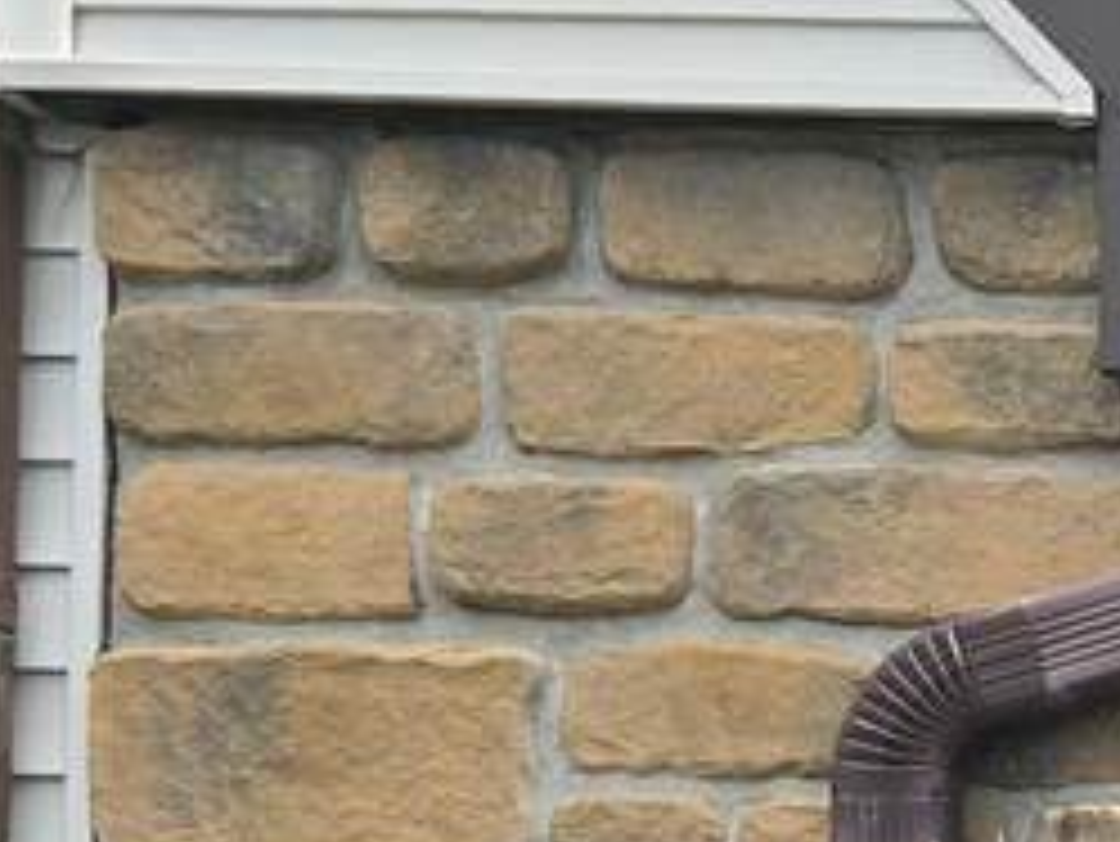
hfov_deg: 13.4
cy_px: 1180
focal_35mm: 118
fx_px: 3820
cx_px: 2496
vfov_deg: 12.1
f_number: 1.7
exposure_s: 1/219
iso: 12
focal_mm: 6.3
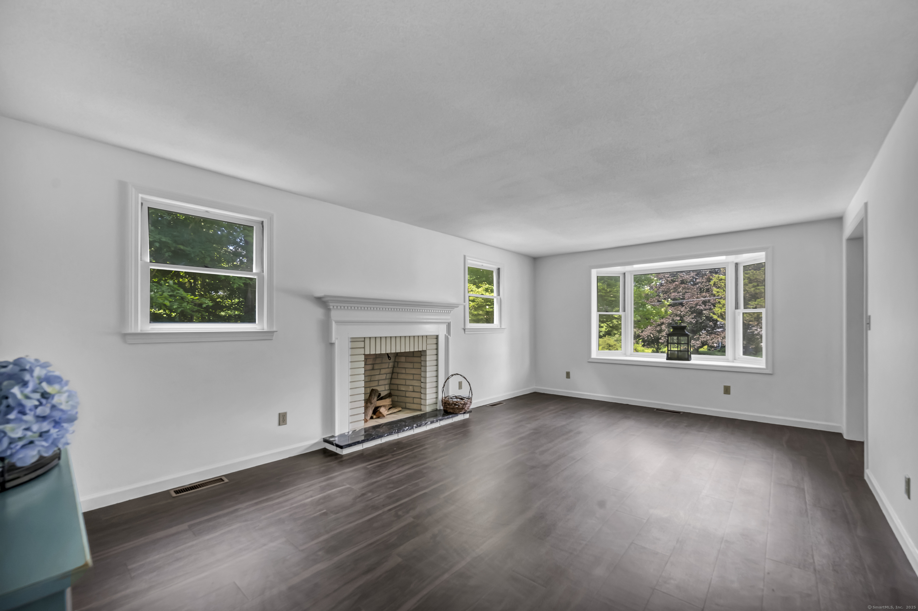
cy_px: 306
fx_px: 357
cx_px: 459
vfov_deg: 81.1
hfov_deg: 104.3
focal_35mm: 14
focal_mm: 14
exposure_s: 1/30
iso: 320
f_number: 7.1
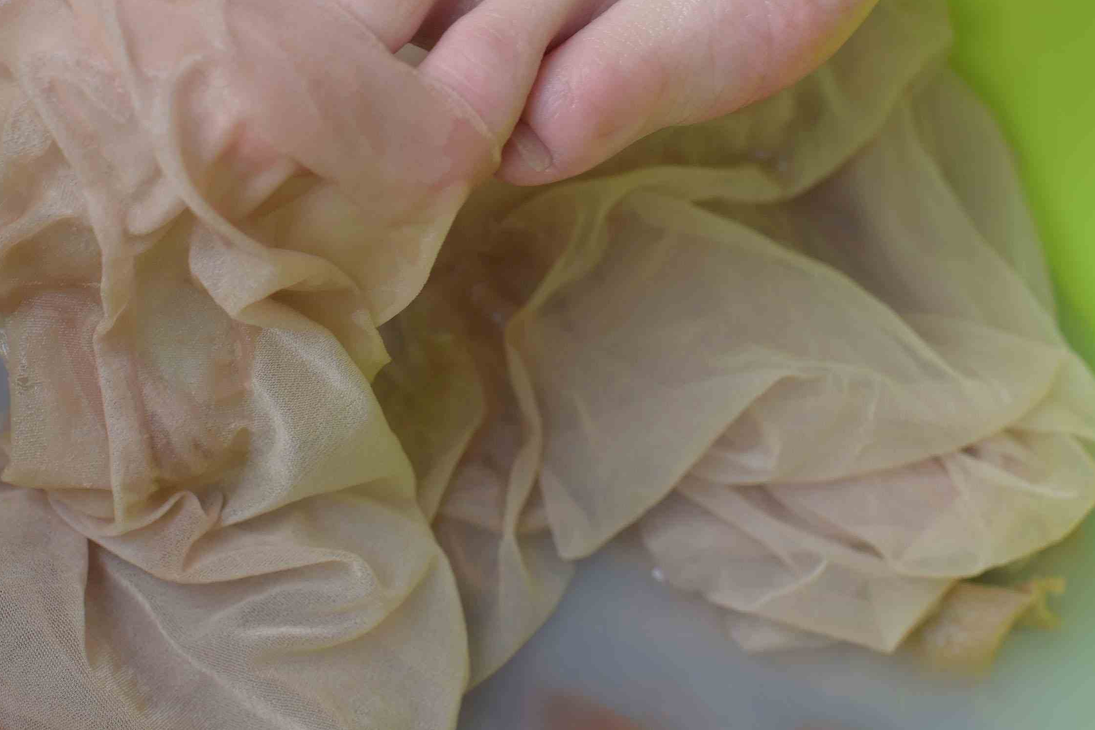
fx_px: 2190
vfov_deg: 18.7
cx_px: 542
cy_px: 107
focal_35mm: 72
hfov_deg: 28.1
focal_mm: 35
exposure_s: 1/320
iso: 200
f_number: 5.6
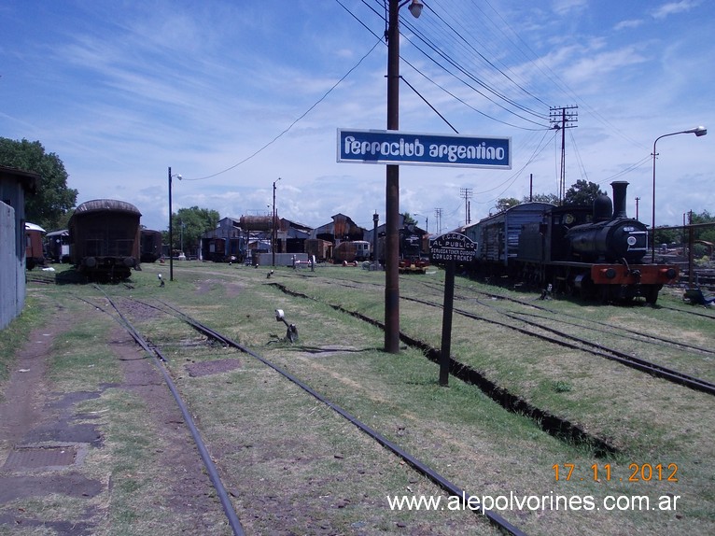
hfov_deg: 49.0
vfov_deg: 37.7
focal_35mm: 38
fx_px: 785
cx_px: 358
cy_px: 268
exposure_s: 1/400
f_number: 6.2
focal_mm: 5.3
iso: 80
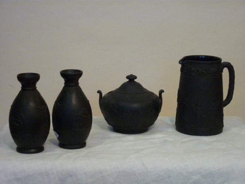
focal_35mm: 96
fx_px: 679
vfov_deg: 15.4
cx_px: 122
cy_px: 92
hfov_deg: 20.4
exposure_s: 1/30
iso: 400
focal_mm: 15.8
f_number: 4.3
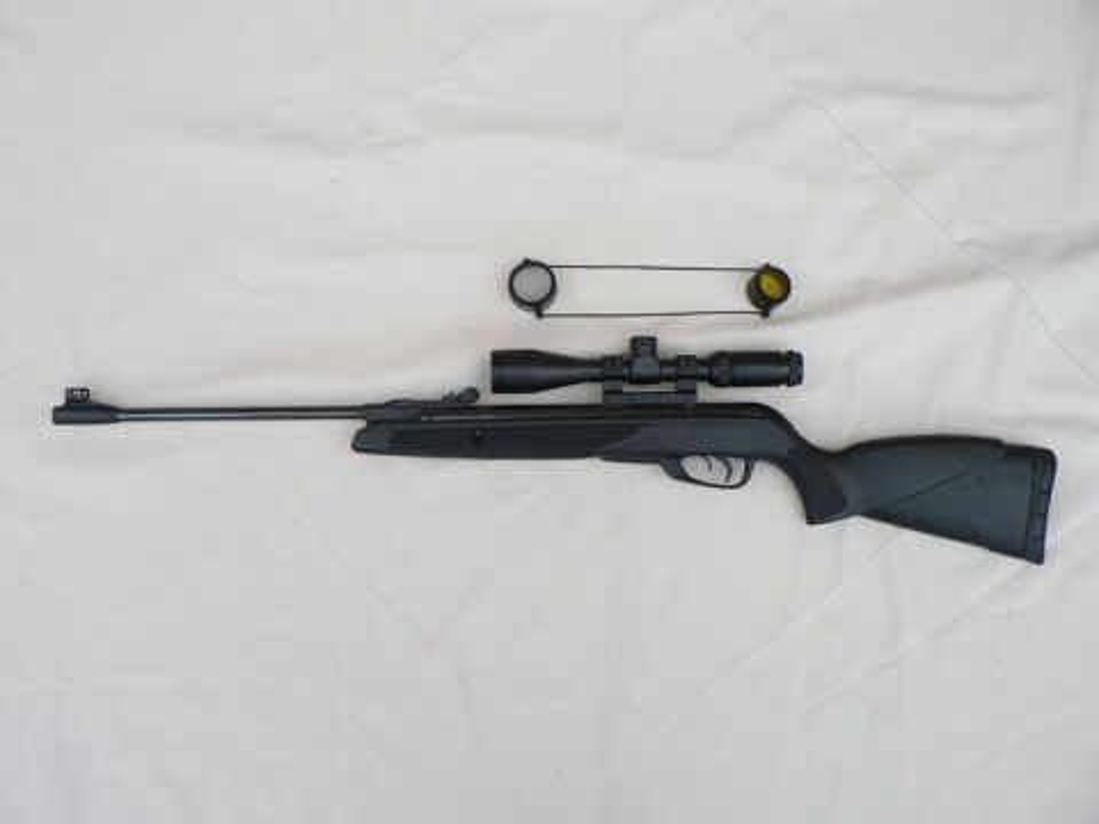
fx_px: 1143
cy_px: 412
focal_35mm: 36
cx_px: 550
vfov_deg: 39.7
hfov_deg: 51.4
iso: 80
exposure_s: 1/100
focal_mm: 6
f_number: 2.8
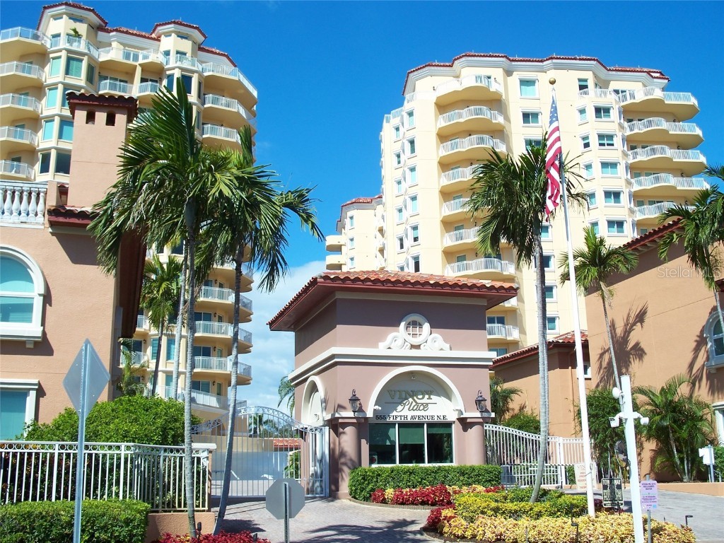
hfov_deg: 50.1
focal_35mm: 37
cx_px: 362
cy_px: 272
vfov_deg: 38.7
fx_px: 774
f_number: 4
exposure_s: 1/500
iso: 64
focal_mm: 7.8
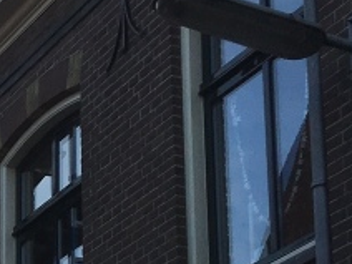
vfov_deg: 10.1
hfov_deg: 13.1
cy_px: 457
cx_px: -226
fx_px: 1424
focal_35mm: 140
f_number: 2.2
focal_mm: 4.15
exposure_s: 1/827
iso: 25
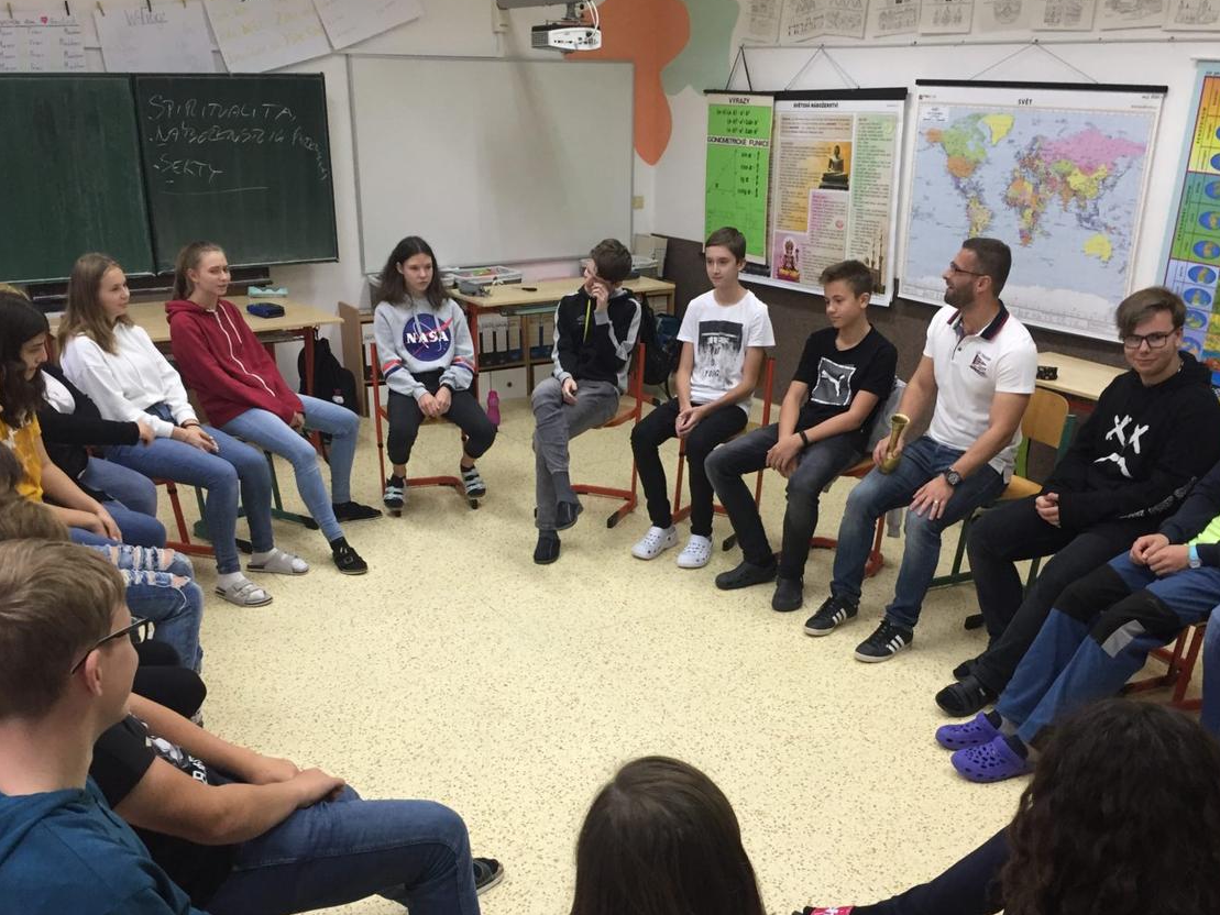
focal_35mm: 35
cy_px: 536
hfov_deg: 52.6
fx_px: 1234
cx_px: 628
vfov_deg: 40.6
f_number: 2.2
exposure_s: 1/33
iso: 64
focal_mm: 4.15
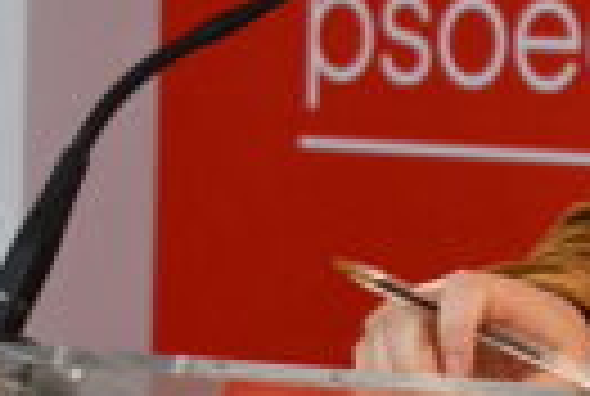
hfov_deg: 5.1
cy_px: 166
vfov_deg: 3.4
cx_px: 968
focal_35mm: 403
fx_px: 6620
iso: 800
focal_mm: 46
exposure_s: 1/250
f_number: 5.3
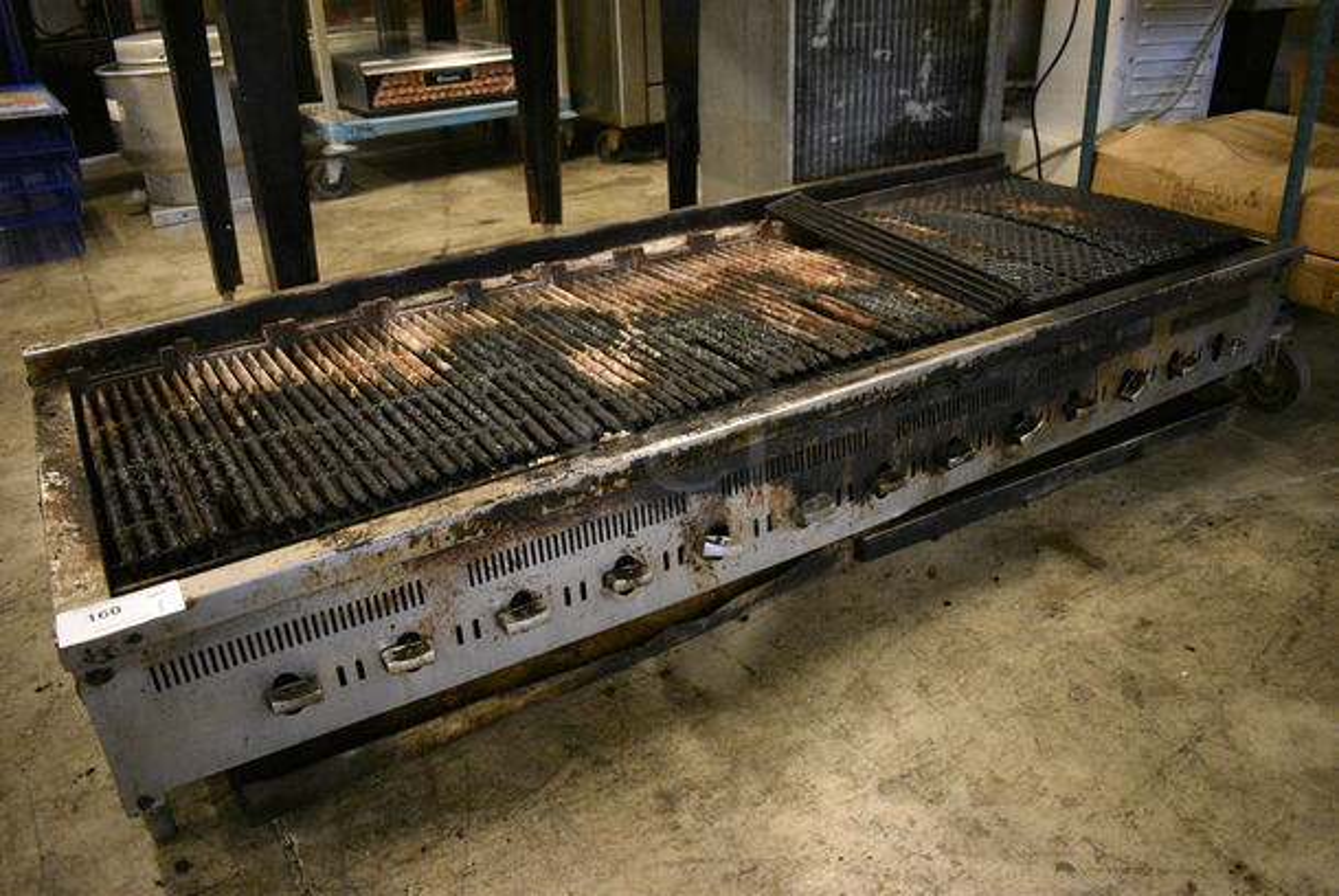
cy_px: 448
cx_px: 670
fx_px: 1005
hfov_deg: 67.3
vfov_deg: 48.0
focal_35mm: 27
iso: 5600
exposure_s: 1/125
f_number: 3.5
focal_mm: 18
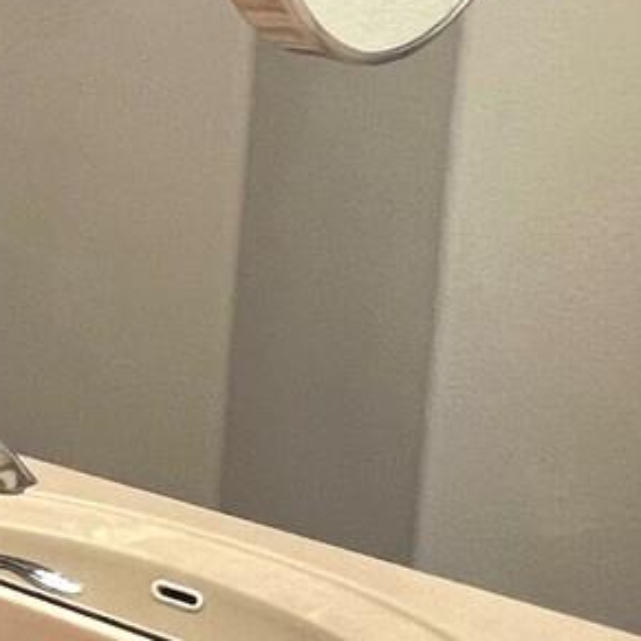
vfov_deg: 21.0
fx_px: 1697
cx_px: -908
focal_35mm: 81
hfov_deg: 14.2
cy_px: 77
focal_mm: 1.57
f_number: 1.8
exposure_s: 1/60
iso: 200
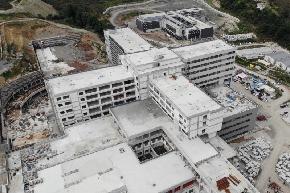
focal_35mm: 32
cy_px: 99
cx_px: 175
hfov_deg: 58.2
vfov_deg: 41.1
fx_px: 258
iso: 100
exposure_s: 1/991
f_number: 2.8
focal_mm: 4.5
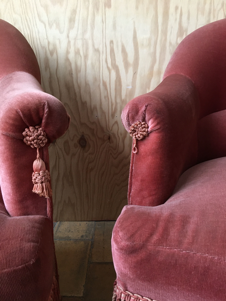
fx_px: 252
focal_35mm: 29
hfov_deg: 48.2
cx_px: 113
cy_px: 150
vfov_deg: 61.7
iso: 160
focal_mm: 4.15
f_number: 2.2
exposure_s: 1/33
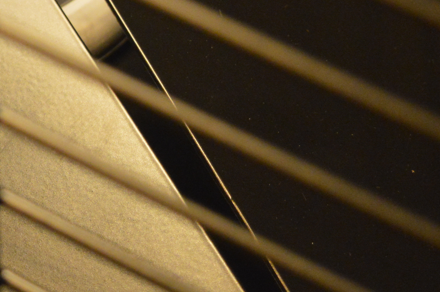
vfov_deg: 7.7
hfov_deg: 11.3
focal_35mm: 177
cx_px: -132
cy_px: -24
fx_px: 2162
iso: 3200
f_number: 5
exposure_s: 1/15
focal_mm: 42
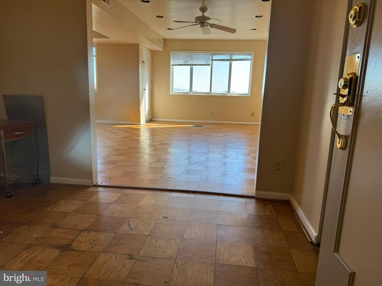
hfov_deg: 71.6
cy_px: 143
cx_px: 191
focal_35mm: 24
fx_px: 265
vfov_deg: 56.8
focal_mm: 6.76
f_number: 1.78
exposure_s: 1/181
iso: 80
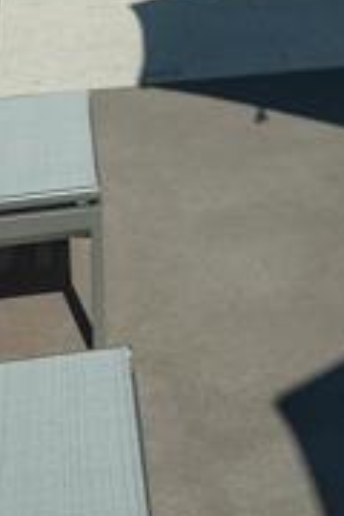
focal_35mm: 89
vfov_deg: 19.2
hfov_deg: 15.2
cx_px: 285
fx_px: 1276
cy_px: -315
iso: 100
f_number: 7.1
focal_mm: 25
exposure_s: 1/400
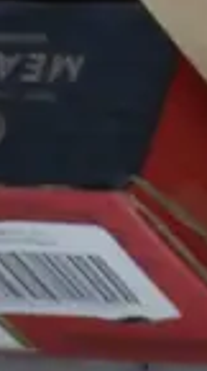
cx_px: 1242
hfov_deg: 3.7
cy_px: -541
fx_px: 2727
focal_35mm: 278
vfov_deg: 7.3
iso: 3200
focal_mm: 18
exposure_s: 1/60
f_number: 4
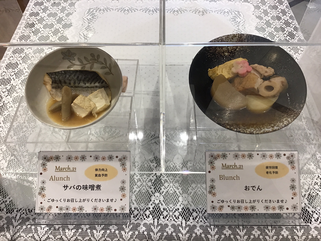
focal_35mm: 31
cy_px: 120
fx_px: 287
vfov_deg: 45.4
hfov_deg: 58.4
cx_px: 160
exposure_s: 1/30
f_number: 2.4
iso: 50
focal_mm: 3.3
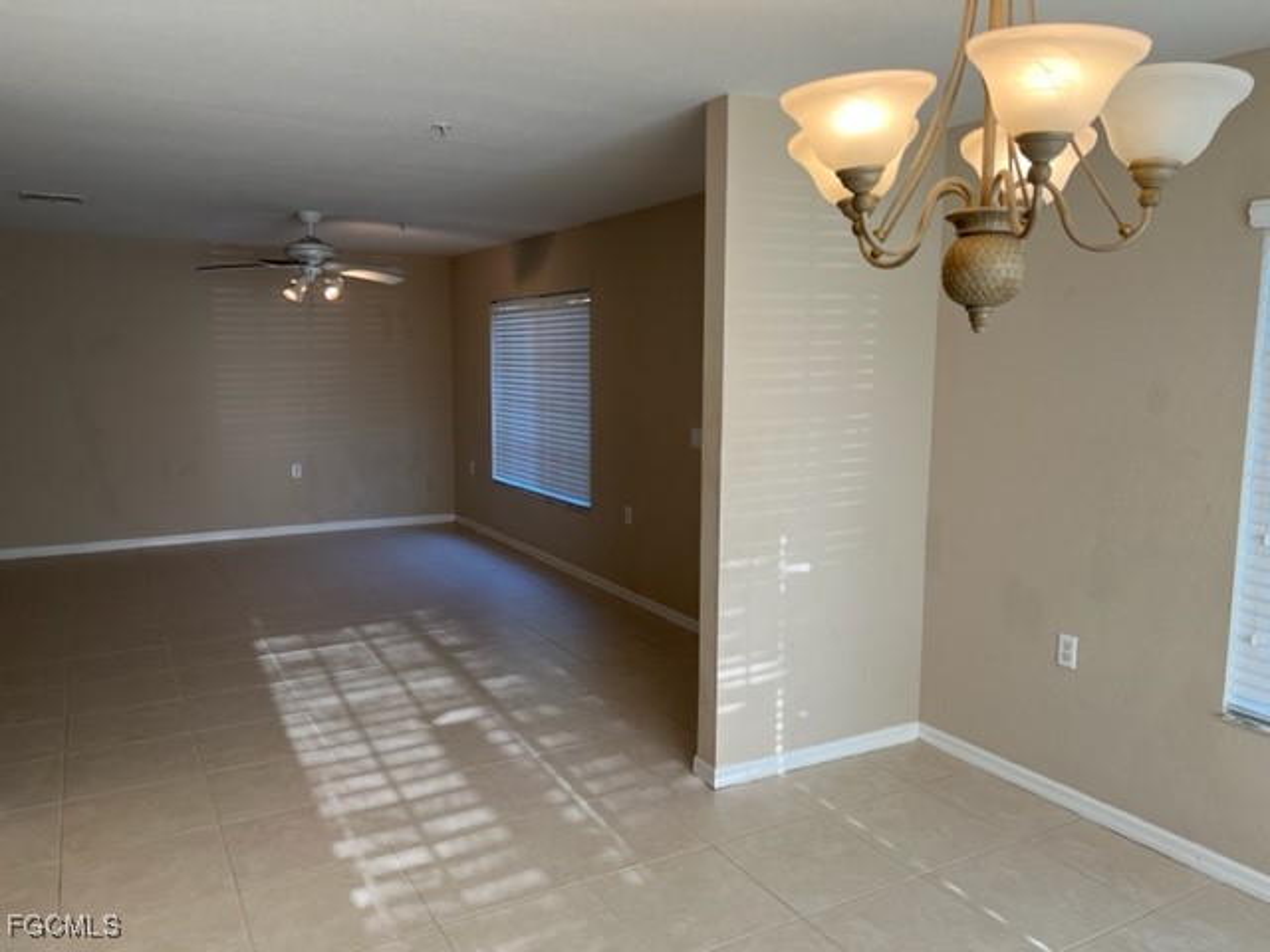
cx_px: 635
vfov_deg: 53.1
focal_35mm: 26
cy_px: 476
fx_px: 954
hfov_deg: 67.3
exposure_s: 1/160
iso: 50
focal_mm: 5.7
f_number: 1.5
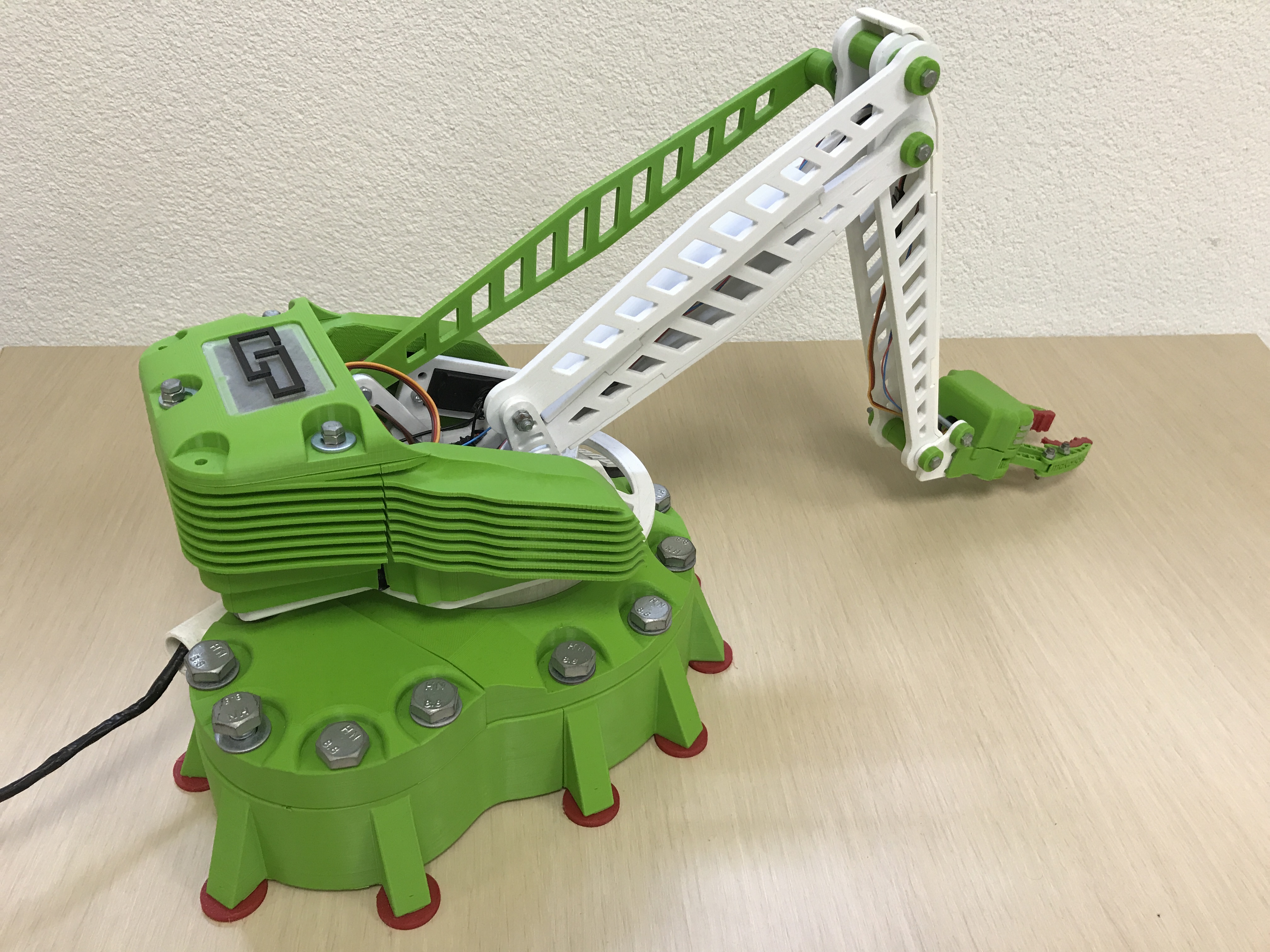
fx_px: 1027
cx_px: 635
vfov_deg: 49.7
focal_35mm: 28
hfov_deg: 63.4
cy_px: 476
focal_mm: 3.99
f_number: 1.8
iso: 25
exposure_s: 1/33
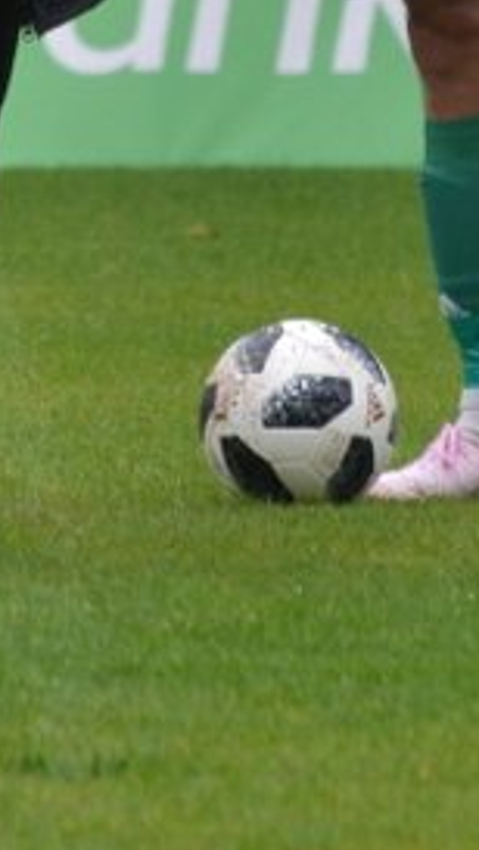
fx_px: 37267
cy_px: -381
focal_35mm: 1654
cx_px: 165
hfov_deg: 0.7
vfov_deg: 1.3
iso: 500
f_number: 7.1
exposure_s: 1/250
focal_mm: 240
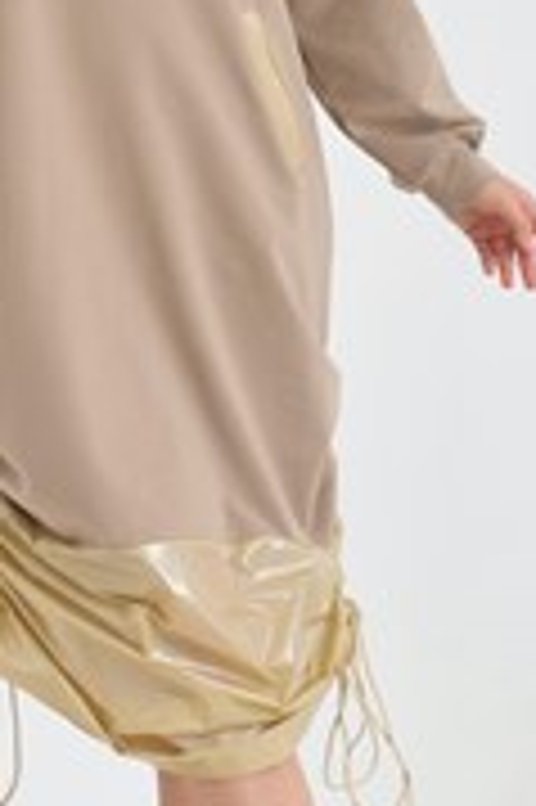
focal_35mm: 153
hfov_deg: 8.9
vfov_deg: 13.4
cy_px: 360
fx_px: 3423
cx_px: 131
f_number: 5.6
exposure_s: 1/125
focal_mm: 48
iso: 100
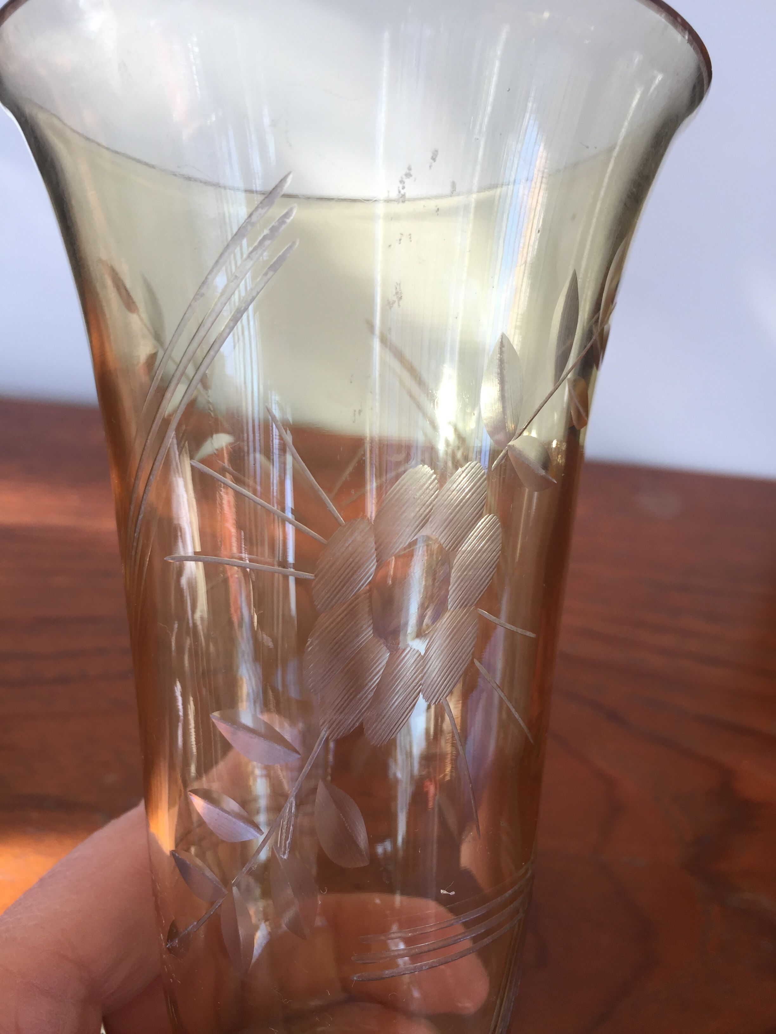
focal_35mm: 29
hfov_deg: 48.2
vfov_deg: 61.7
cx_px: 388
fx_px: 867
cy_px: 517
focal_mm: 4.15
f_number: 2.2
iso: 32
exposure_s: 1/100
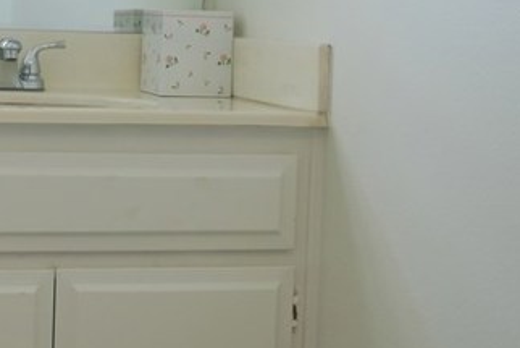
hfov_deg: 19.0
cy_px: 57
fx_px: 1517
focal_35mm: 105
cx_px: 11
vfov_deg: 13.0
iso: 200
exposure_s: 1/40
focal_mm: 22
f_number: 3.8
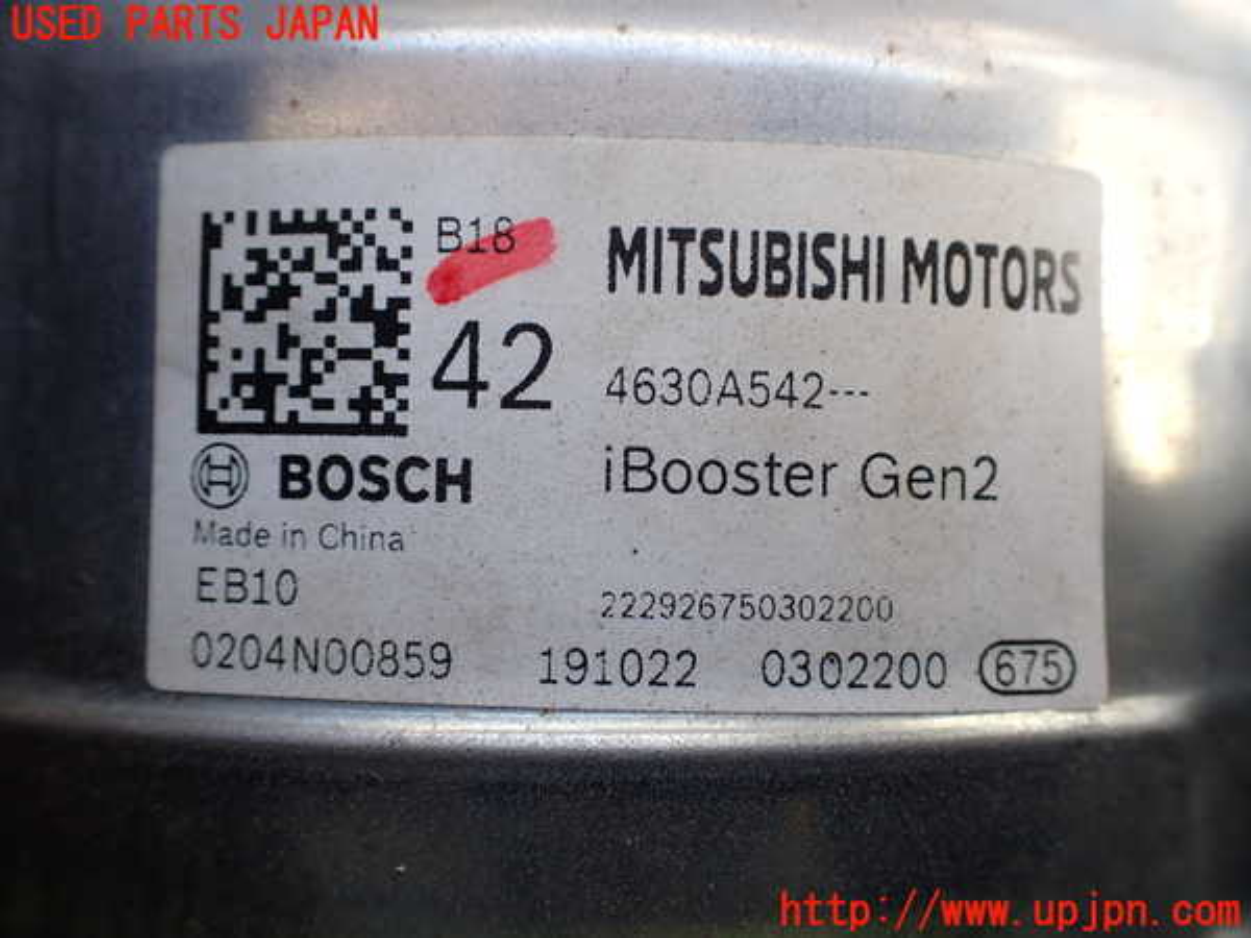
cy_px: 469
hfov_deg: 60.0
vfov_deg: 46.8
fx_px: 1084
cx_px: 626
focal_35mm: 30
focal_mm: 5.4
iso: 160
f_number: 2.3
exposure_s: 1/125
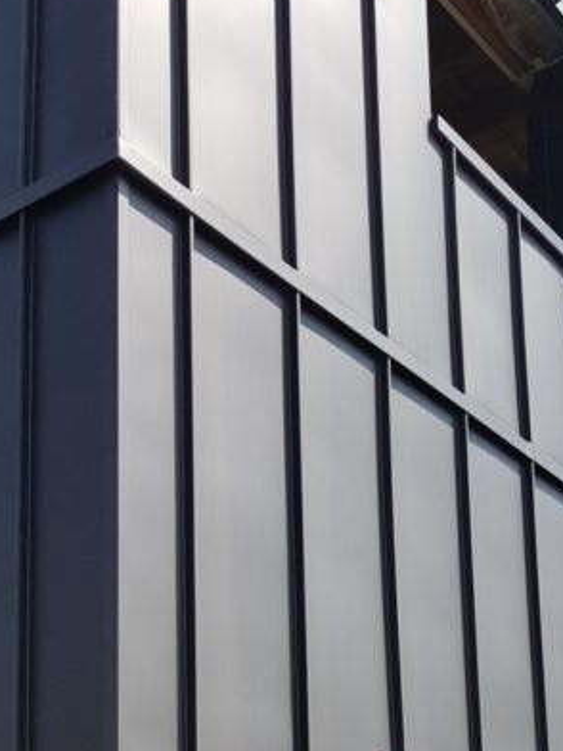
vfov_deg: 25.7
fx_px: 1475
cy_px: 891
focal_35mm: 68
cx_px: 341
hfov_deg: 21.6
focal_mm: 4.2
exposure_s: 1/1708
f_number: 1.7
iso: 40
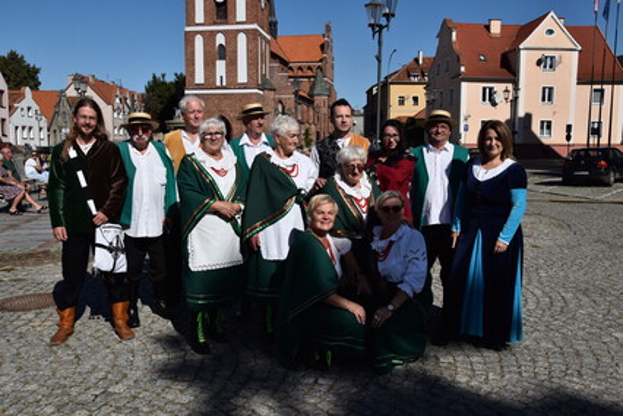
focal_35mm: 33
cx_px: 312
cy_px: 208
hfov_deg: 57.2
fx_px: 571
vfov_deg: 40.0
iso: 100
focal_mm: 22
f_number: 8
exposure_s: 1/2000
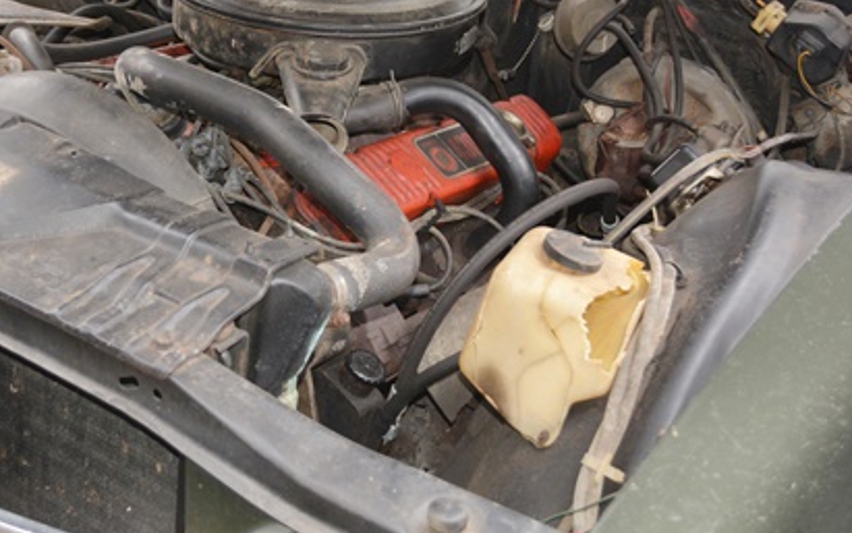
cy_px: 166
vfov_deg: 22.3
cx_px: 238
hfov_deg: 34.5
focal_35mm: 58
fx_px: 1347
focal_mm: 26
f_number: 4.2
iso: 450
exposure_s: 1/60
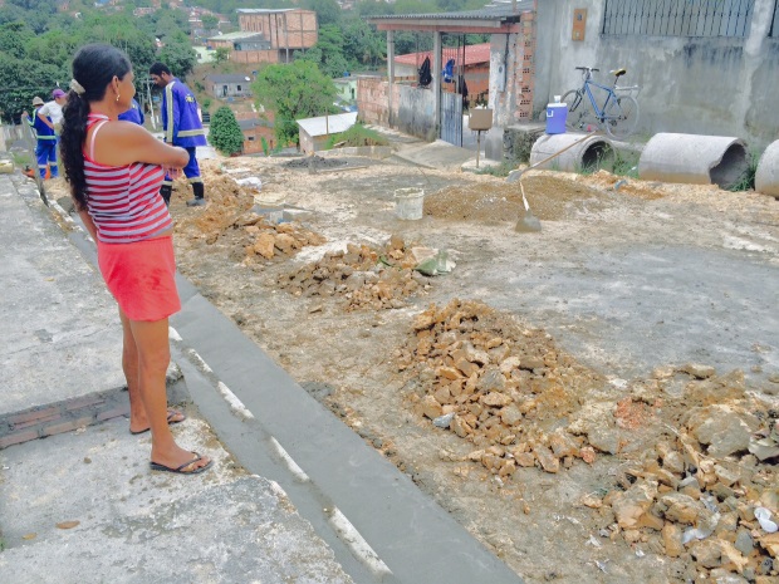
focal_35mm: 29
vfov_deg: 48.2
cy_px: 292
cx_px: 390
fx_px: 653
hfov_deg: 61.7
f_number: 2.2
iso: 32
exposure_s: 1/266
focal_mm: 4.15
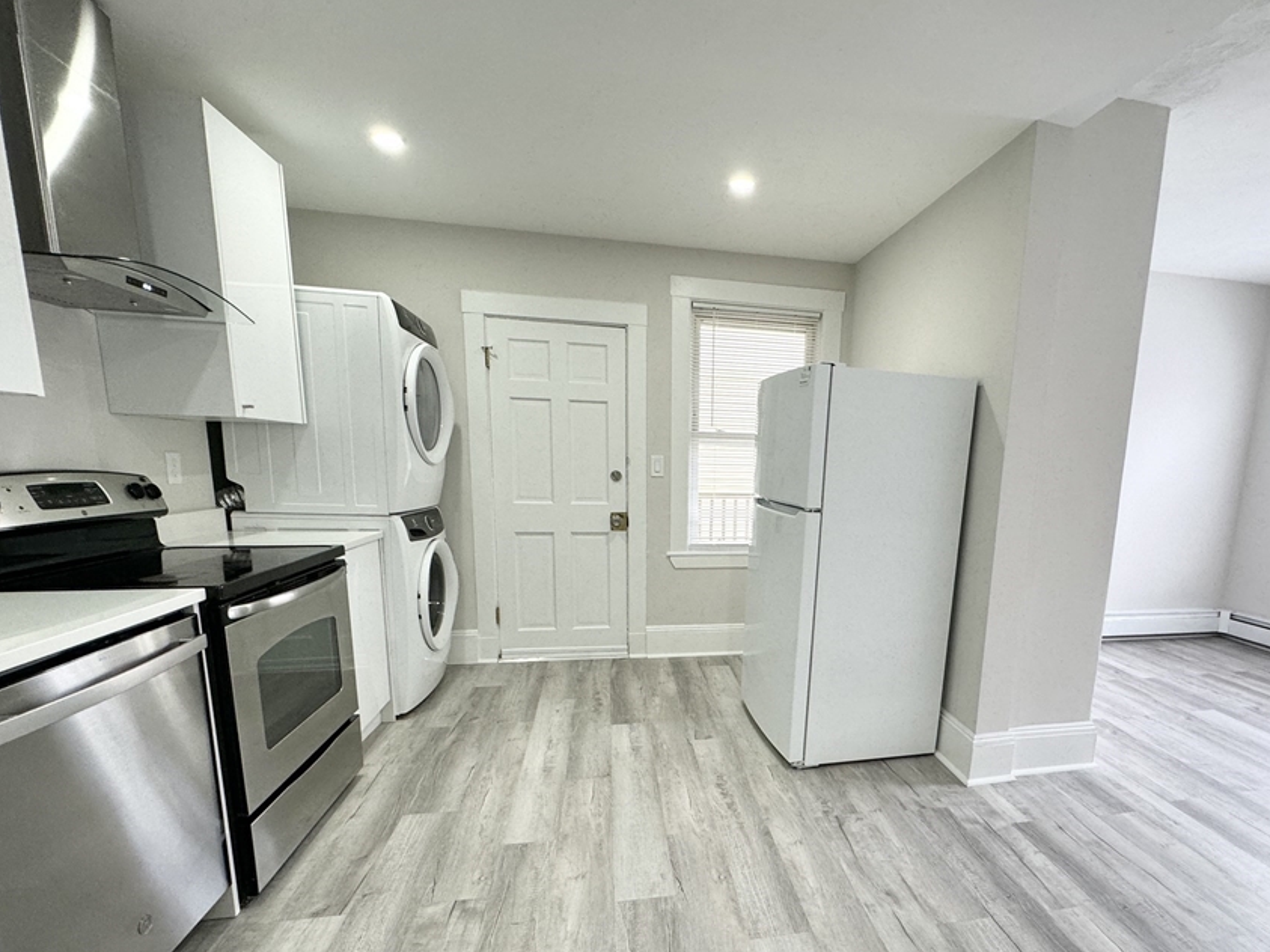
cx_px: 744
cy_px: 565
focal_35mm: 17
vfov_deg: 74.0
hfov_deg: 90.2
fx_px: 624
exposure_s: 1/120
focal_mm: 2.22
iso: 160
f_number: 2.2
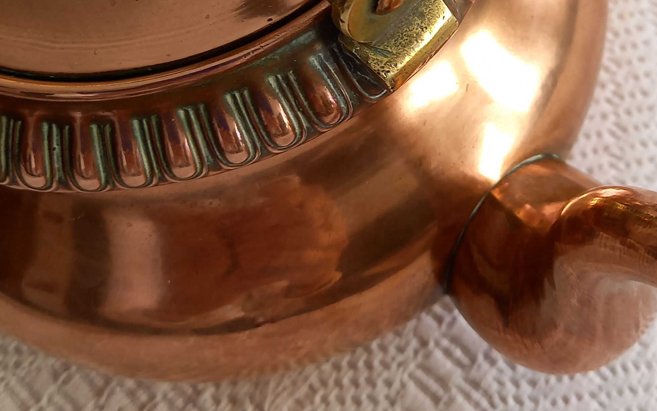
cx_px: 418
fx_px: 985
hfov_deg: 36.6
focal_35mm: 55
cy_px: -13
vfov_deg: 22.5
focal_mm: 4.6
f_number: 2
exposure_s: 1/100
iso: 100
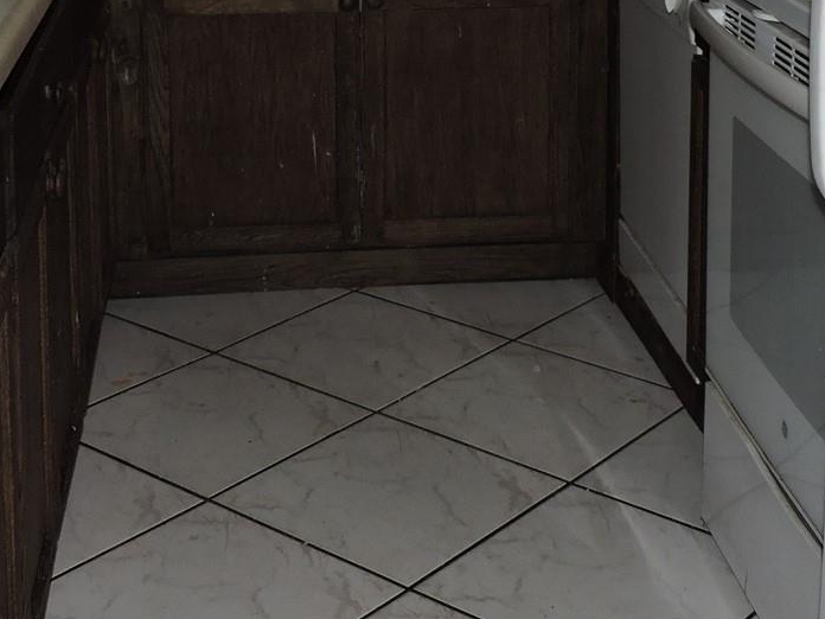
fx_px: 1644
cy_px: -88
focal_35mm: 69
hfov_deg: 28.2
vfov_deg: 20.2
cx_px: 388
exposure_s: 1/30
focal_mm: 5.4
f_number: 3.1
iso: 200
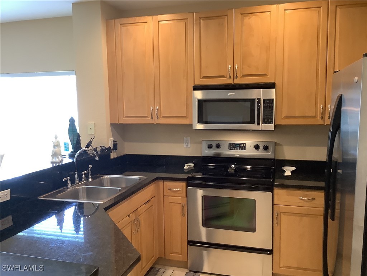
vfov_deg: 45.4
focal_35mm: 31
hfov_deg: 58.4
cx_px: 184
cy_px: 138
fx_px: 329
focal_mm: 3.3
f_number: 2.4
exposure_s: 1/50
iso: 200
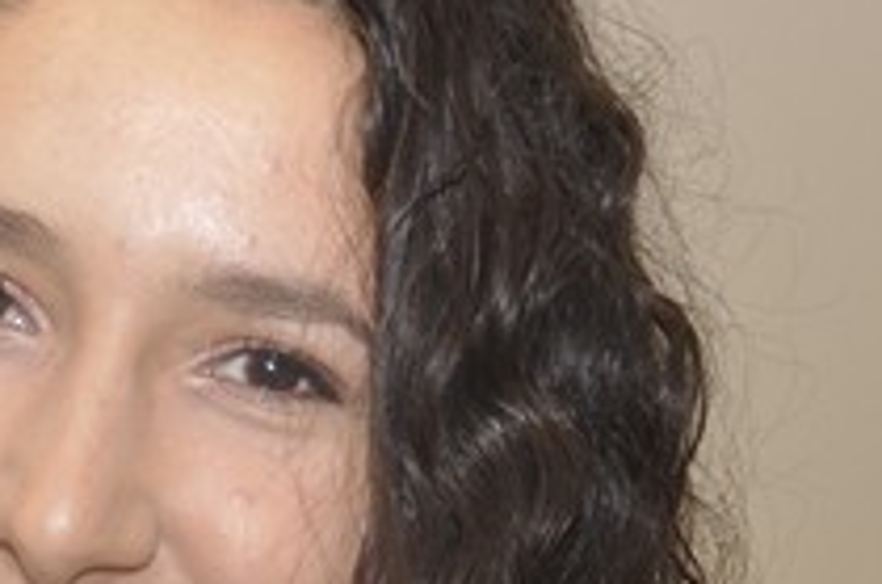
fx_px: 5598
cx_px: -193
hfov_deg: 8.9
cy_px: 920
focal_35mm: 229
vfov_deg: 5.9
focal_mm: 32
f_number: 5
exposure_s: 1/60
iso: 400
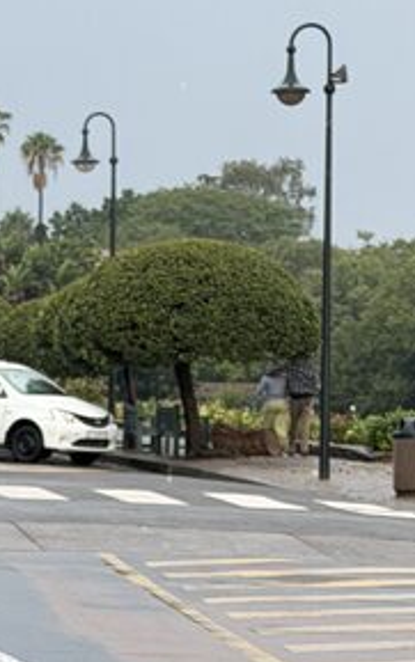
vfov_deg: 9.8
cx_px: -78
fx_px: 3813
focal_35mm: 211
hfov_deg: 6.2
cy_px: 779
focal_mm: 6.76
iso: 64
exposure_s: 1/769
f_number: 1.78
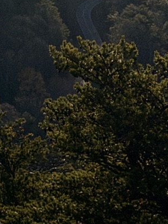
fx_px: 796
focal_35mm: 123
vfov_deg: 15.4
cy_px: -44
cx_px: 111
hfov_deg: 12.0
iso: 80
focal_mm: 6.76
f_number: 1.78
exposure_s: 1/13333
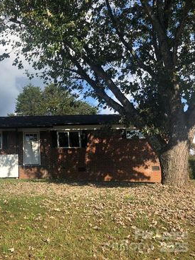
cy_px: 129
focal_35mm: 38
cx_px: 25
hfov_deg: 35.8
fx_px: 285
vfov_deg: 49.0
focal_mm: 4
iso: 20
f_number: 1.8
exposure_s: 1/1656
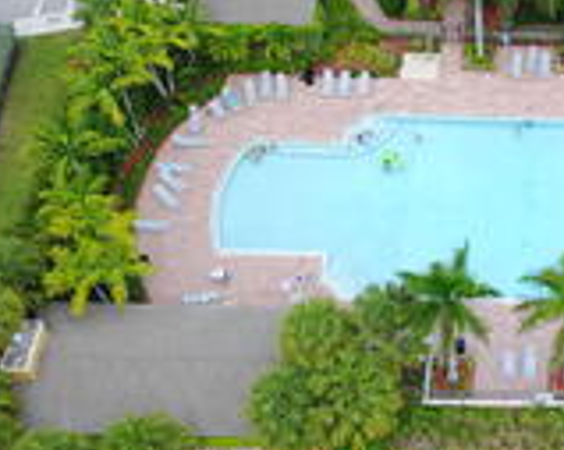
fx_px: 1068
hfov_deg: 27.3
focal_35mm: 64
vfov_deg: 23.6
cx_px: 607
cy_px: 128
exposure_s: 1/251
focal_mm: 4.7
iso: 100
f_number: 2.2
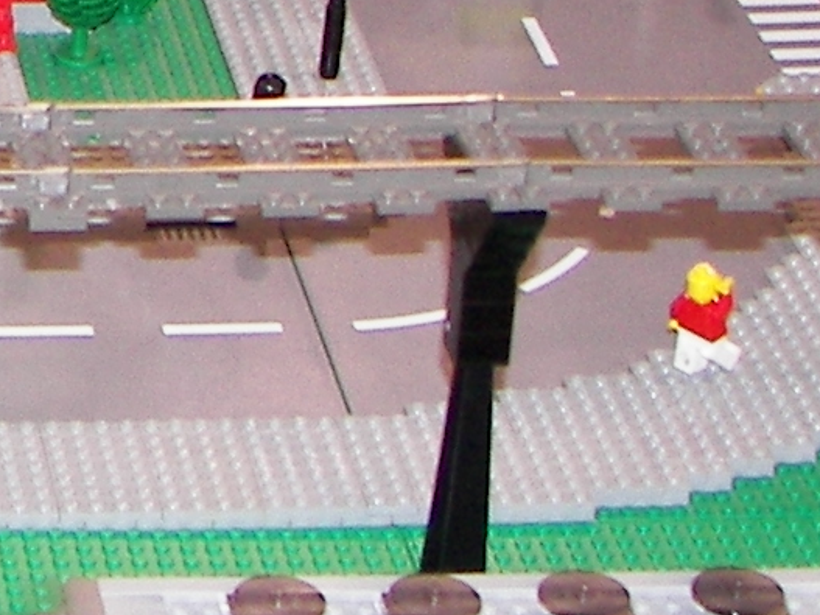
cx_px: -489
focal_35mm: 177
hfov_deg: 10.7
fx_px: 4192
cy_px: -409
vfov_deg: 8.1
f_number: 2.8
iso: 100
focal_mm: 6
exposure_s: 1/30
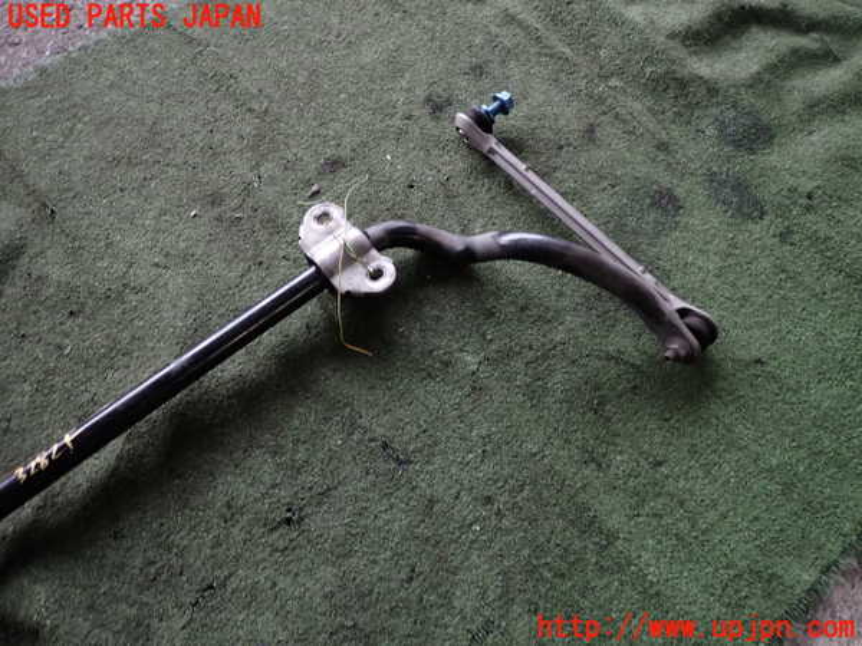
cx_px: 431
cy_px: 323
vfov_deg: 54.9
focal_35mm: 25
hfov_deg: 69.4
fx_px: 623
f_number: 2
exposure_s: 1/30
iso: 250
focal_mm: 4.5
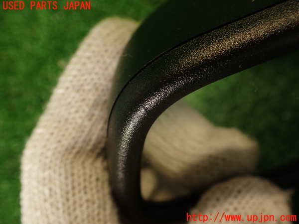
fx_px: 276
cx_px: 150
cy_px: 112
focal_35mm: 32
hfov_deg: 56.8
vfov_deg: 44.2
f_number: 2.4
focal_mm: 5.79
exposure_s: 1/60
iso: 200
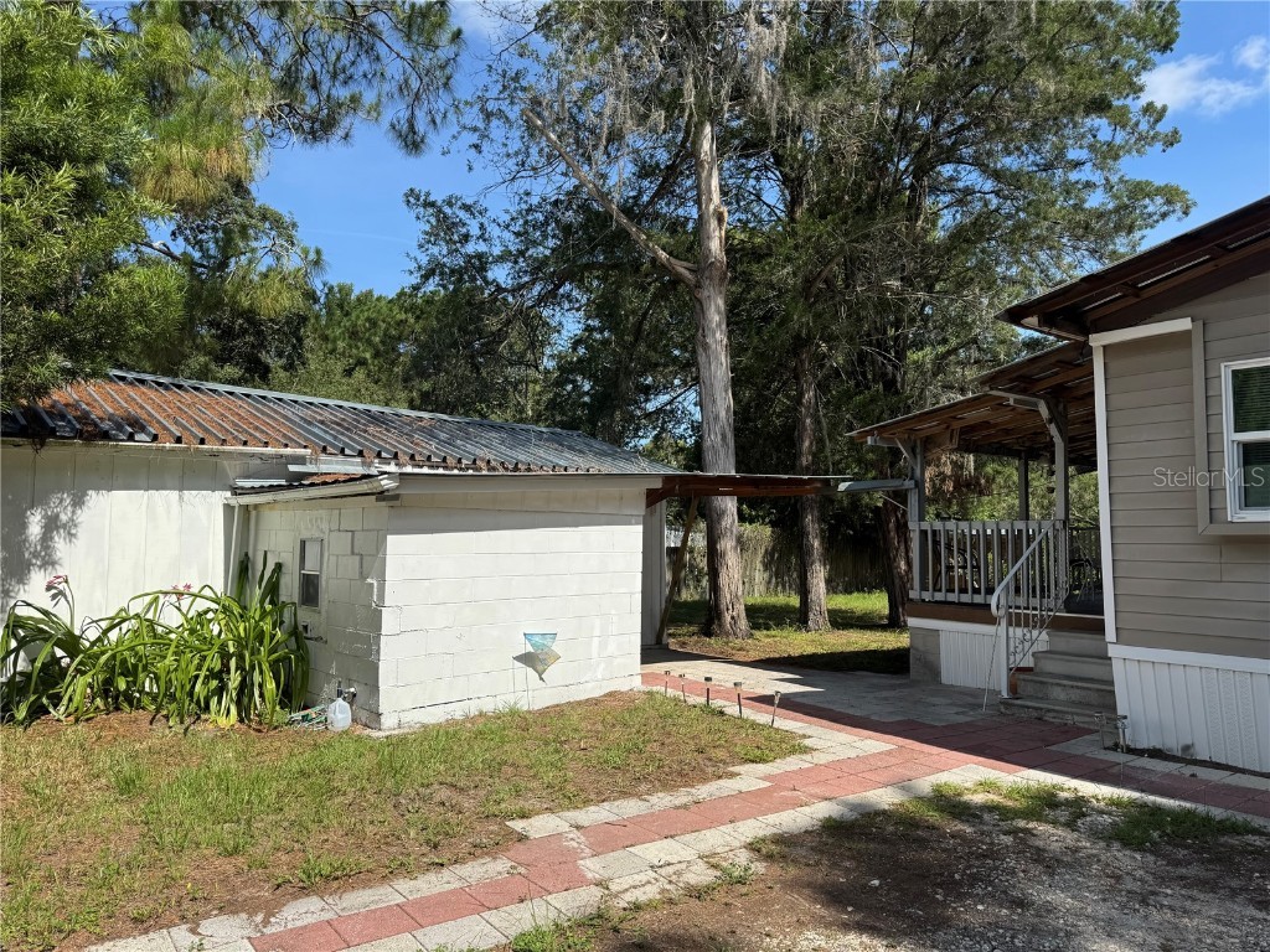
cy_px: 476
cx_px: 635
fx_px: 881
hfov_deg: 71.6
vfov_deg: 56.8
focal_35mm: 24
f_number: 1.78
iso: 80
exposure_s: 1/3802
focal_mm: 6.76
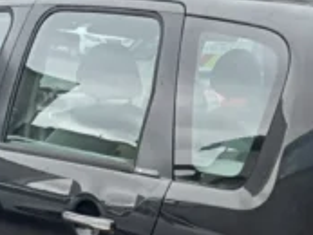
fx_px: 878
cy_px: 268
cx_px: 237
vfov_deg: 14.8
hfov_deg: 20.1
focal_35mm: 97
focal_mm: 3.46
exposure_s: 1/100
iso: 138
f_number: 2.2
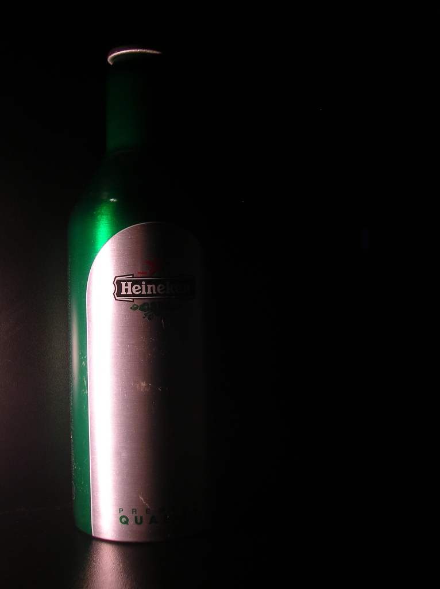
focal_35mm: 38
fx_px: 645
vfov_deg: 49.0
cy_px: 294
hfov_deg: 37.7
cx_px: 220
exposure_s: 1/38.7
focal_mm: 6.4
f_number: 3
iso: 50
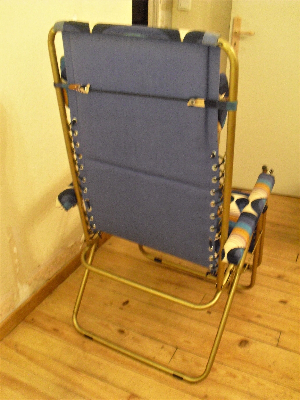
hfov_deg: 39.7
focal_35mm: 36
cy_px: 200
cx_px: 150
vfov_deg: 51.4
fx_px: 416
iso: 800
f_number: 3.1
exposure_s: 1/10
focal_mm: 6.3
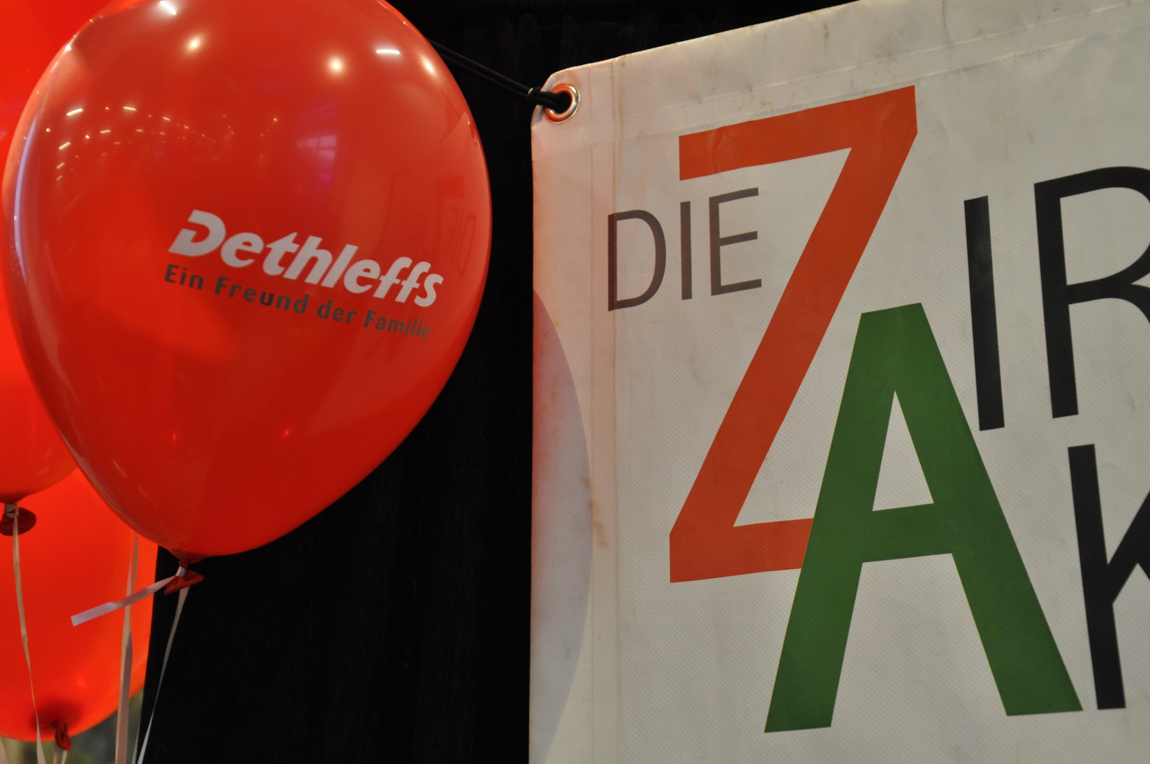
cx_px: 575
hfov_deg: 30.5
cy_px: 382
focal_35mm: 66
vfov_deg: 20.6
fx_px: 2106
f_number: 4.8
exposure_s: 1/30
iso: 800
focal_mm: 44
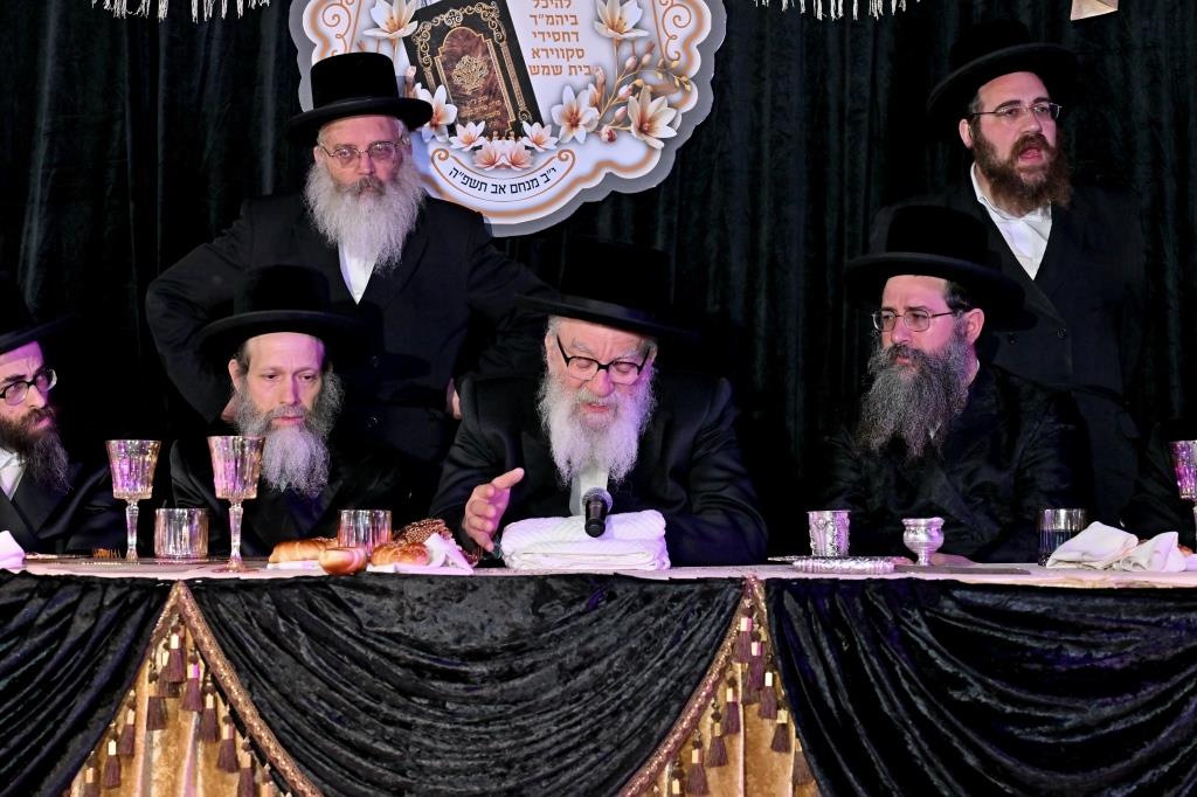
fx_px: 2293
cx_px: 598
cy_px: 398
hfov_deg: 29.3
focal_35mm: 69
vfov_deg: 19.7
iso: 400
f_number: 4
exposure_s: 1/160
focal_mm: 46
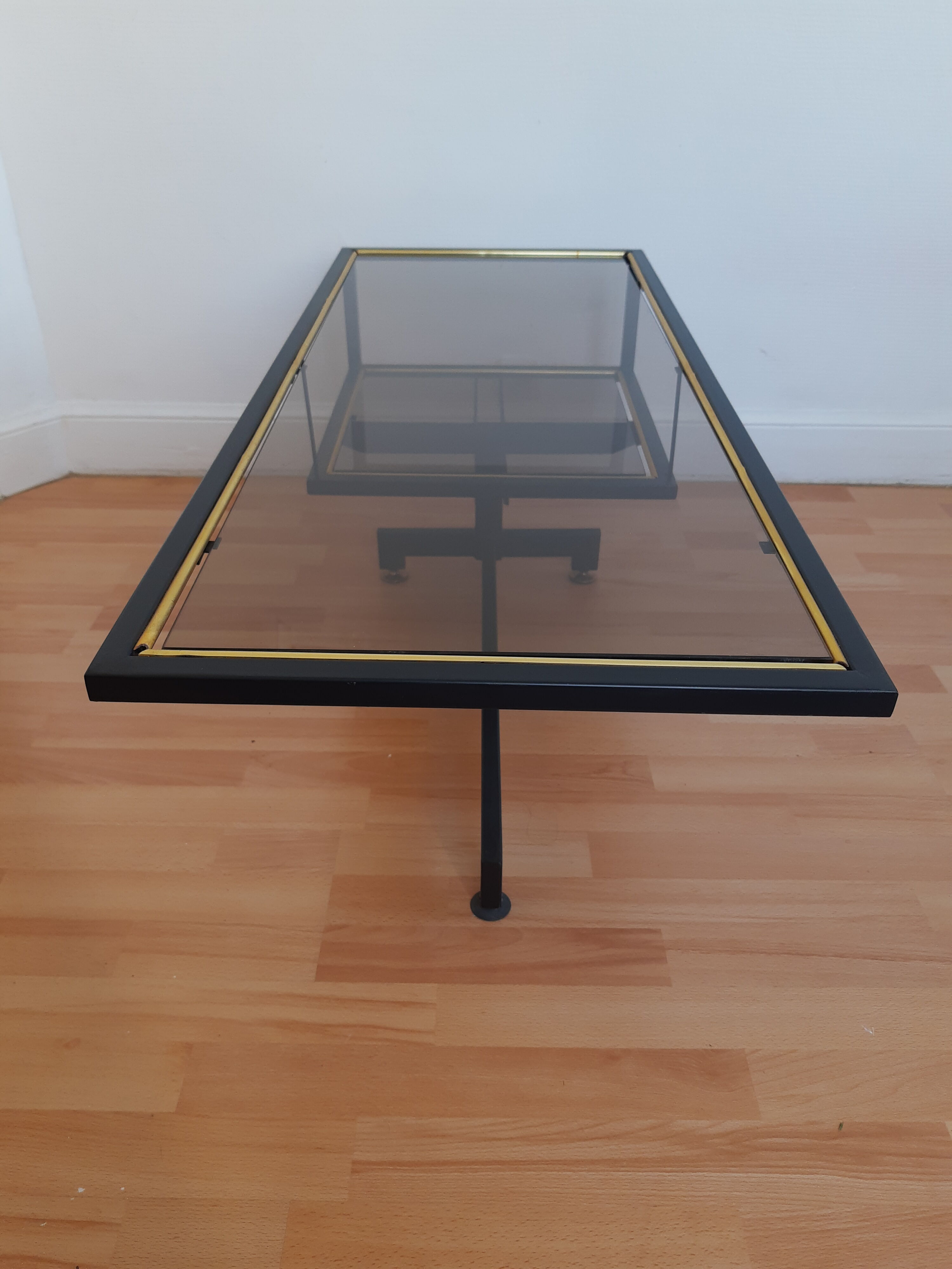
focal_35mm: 26
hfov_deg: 53.1
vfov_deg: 67.3
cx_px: 476
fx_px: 953
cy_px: 634
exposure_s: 1/100
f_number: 1.7
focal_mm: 4.75
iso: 48
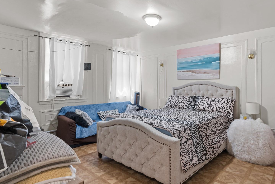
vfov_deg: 61.9
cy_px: 86
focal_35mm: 20
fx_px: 153
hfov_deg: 82.9
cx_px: 165
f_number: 10
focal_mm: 14
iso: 500
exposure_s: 1/1.25
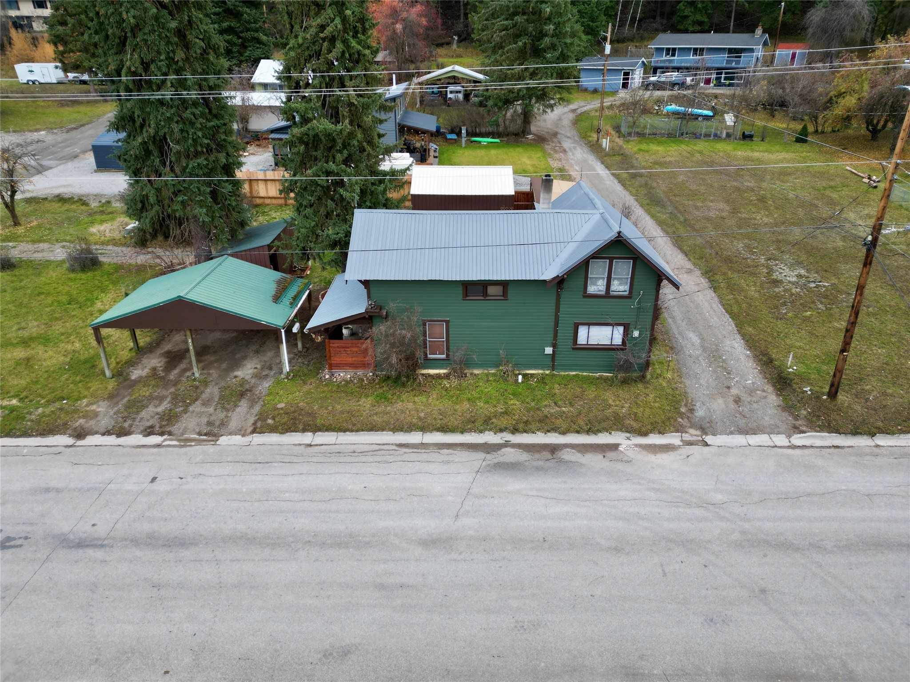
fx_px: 631
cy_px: 341
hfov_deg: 71.6
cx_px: 455
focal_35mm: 24
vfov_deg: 56.8
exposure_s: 1/320
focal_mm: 6.72
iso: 110
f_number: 1.7
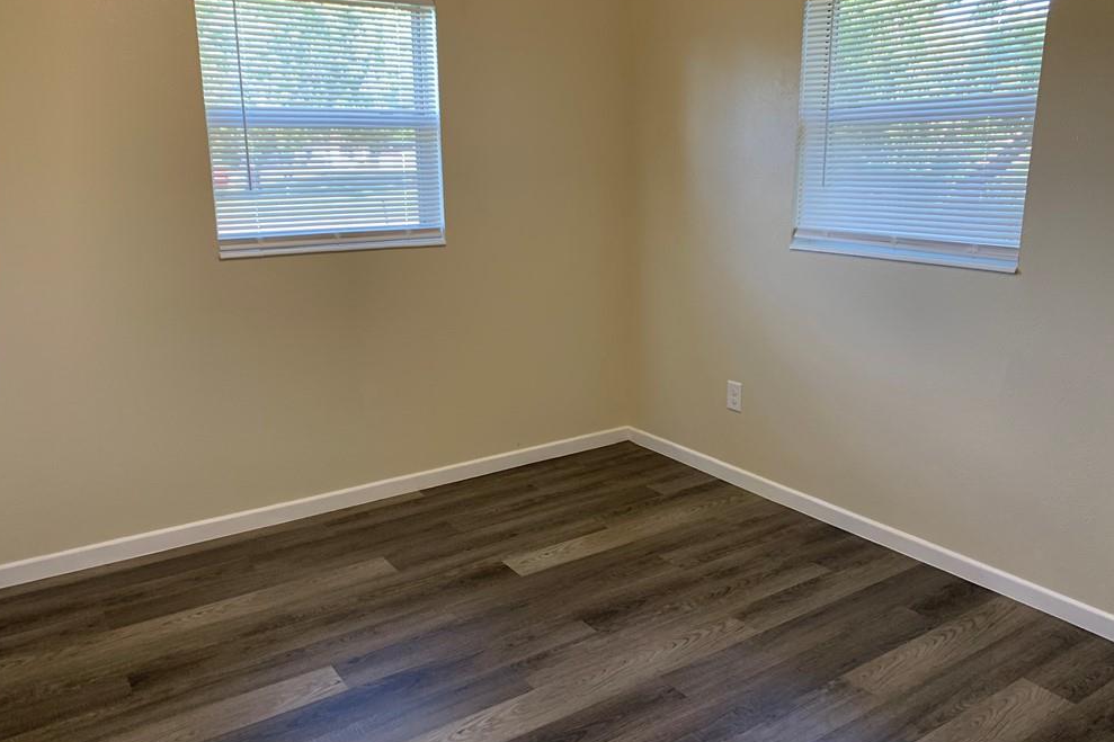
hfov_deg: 65.5
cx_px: 564
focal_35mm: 28
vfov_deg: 46.4
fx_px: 866
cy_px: 379
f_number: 1.8
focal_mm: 4.25
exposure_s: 1/60
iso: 100
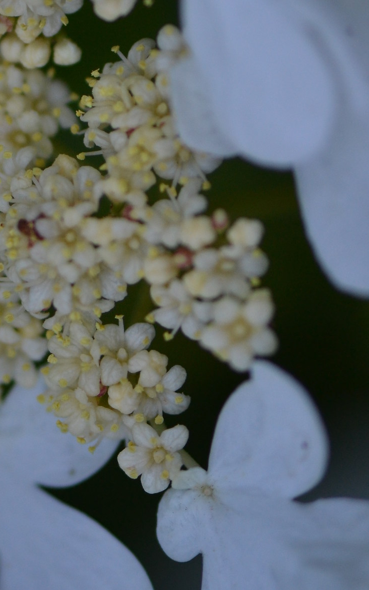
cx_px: 22
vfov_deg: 6.4
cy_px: 64
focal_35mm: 327
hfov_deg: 4.0
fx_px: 5263
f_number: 3.5
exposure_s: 1/1000
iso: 400
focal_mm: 105
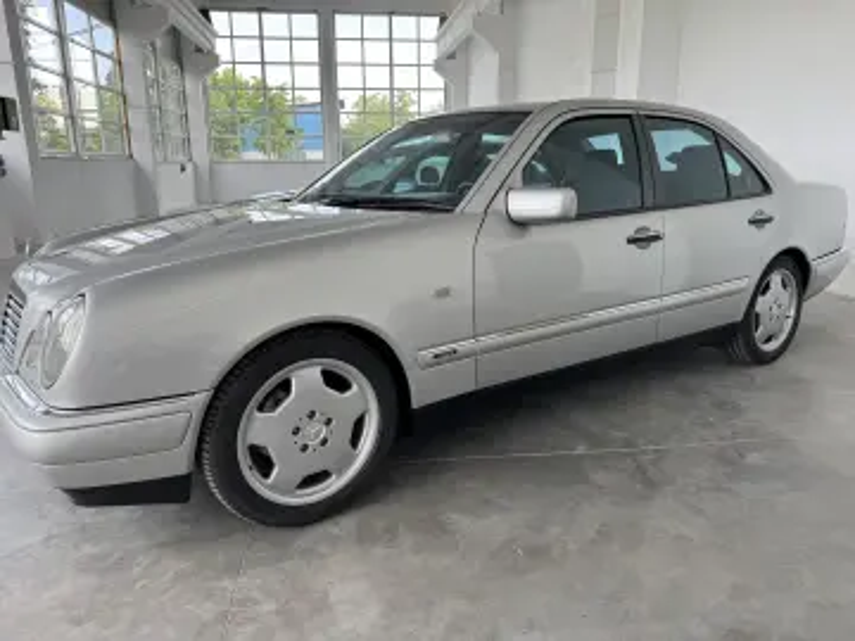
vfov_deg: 56.8
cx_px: 428
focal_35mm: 24
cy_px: 320
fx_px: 593
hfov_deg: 71.6
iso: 50
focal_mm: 6.76
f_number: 1.78
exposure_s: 1/127
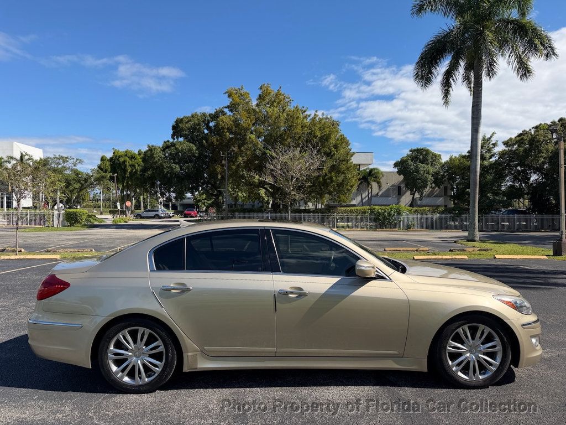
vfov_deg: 56.8
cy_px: 212
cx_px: 283
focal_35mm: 24
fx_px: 392
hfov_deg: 71.6
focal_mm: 6.76
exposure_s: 1/4405
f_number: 1.78
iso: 80
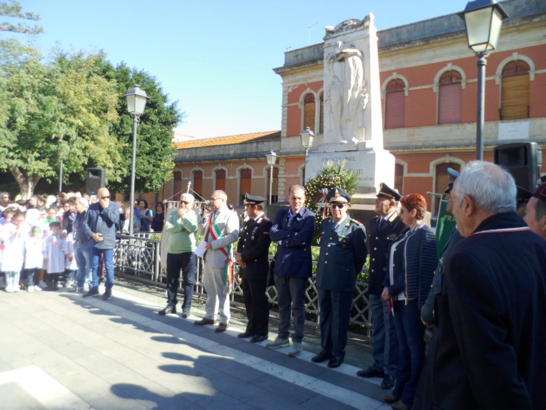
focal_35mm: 26
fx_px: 410
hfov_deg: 67.3
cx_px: 273
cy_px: 205
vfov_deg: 53.1
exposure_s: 1/250
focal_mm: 4.9
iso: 80
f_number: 3.3
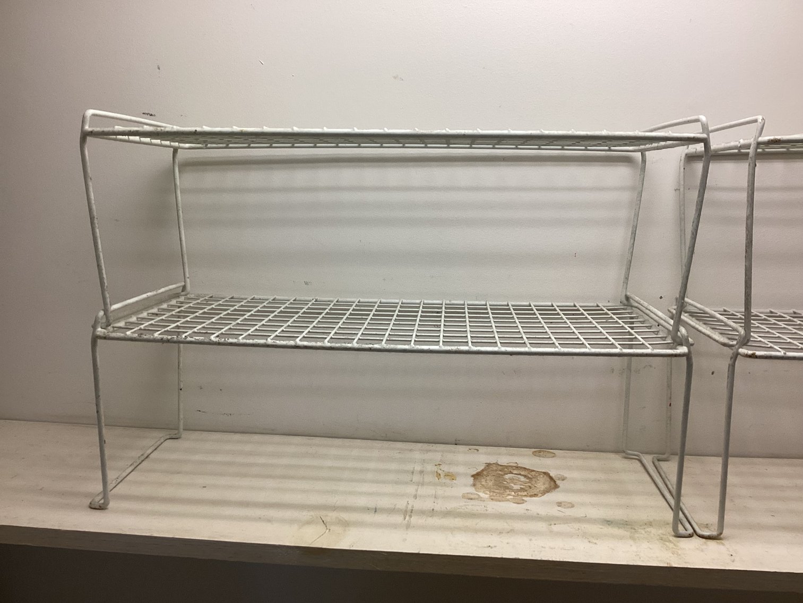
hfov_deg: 58.3
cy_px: 302
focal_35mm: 31
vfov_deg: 45.4
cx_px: 402
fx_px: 719
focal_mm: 3.3
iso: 80
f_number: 2.4
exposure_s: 1/120
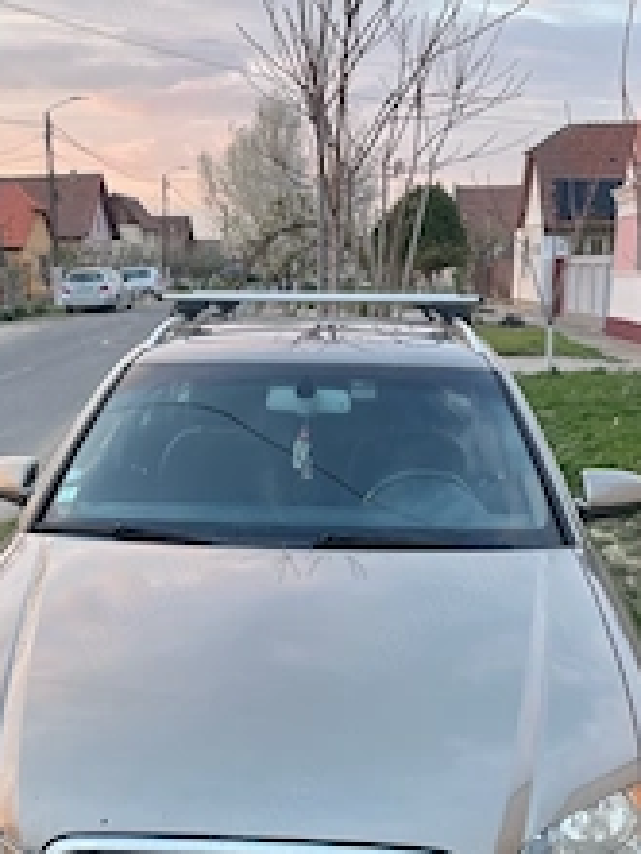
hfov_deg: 30.9
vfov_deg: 39.6
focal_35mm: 47
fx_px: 1159
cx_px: 274
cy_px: 611
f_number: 1.6
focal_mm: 4.2
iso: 80
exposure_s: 1/121
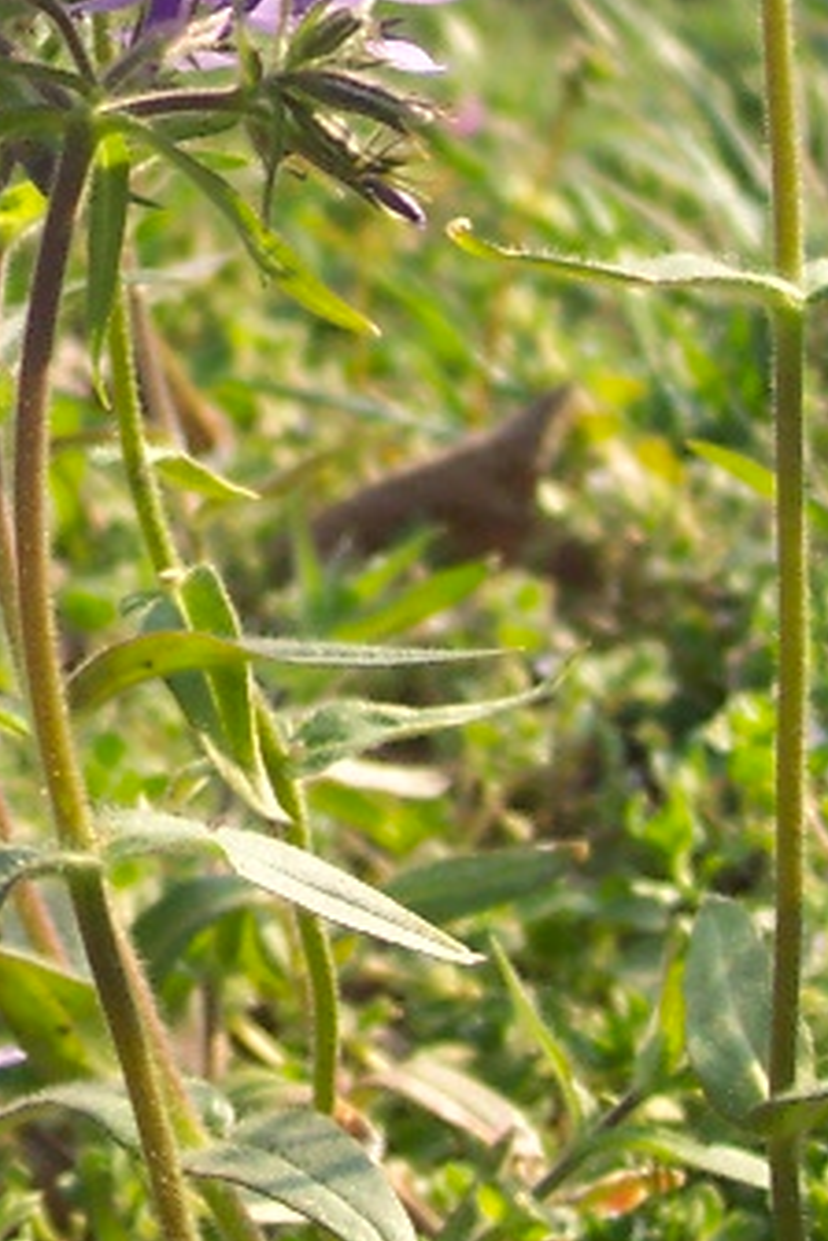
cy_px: 307
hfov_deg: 11.1
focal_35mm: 122
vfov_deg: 16.7
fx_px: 4209
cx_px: -85
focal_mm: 8
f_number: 2.8
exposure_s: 1/700
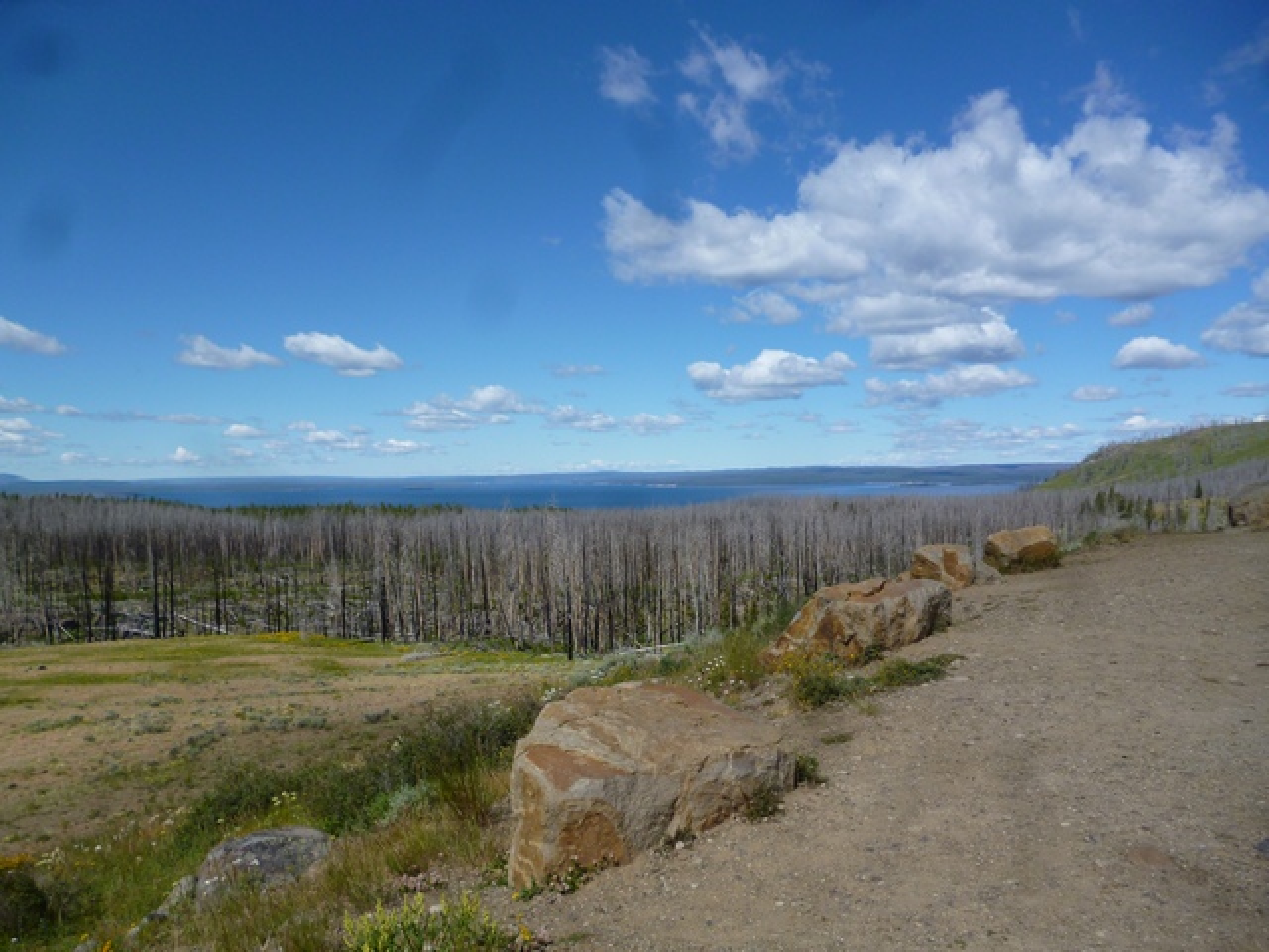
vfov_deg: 49.7
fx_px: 1026
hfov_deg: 63.4
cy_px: 476
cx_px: 634
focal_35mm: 28
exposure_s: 1/200
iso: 100
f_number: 9
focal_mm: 5
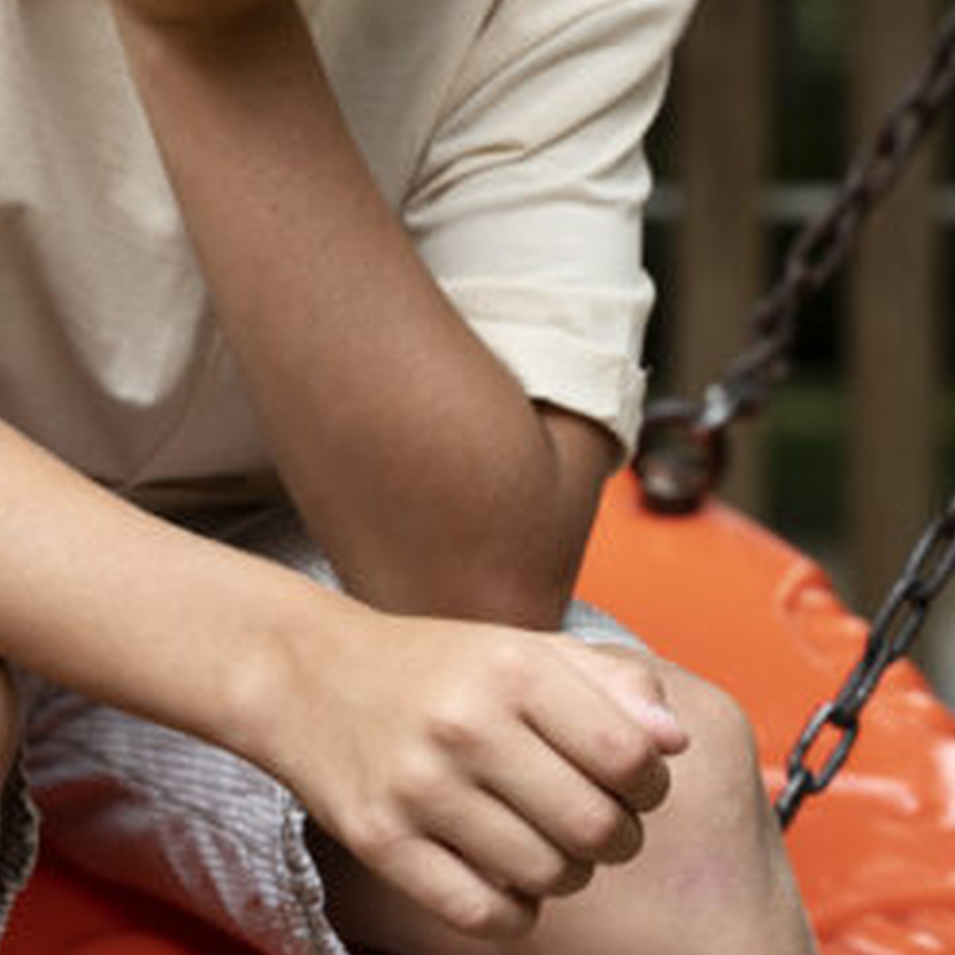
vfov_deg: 11.2
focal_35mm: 155
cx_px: 150
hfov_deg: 11.2
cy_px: 0
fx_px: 4838
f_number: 3.5
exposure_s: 1/250
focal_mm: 58
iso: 250
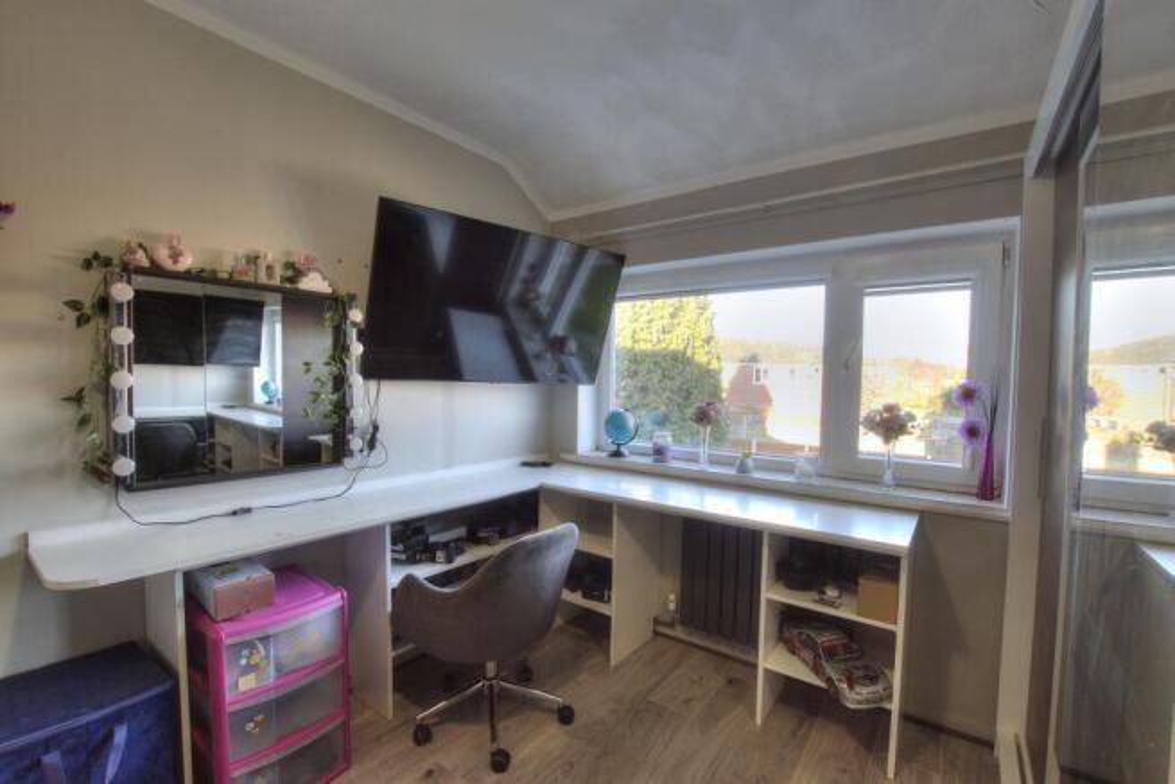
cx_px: 588
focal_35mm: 15
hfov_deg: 100.4
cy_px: 392
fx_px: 490
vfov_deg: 77.4
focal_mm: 10
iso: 400
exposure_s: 1/20
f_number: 8
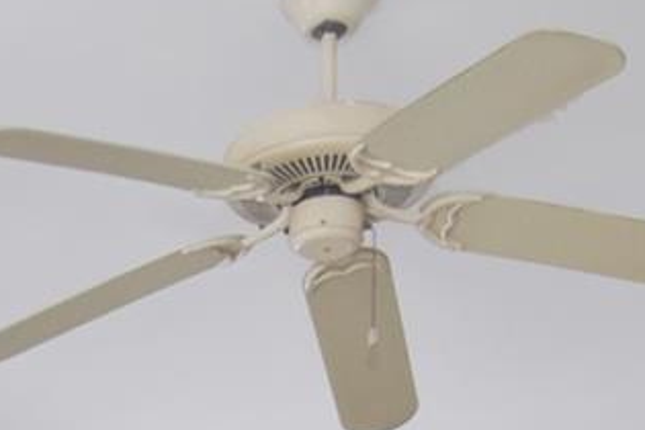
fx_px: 1921
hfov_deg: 18.0
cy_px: 1015
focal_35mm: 107
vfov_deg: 10.9
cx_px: -154
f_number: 11
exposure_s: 1/50
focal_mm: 11
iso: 640
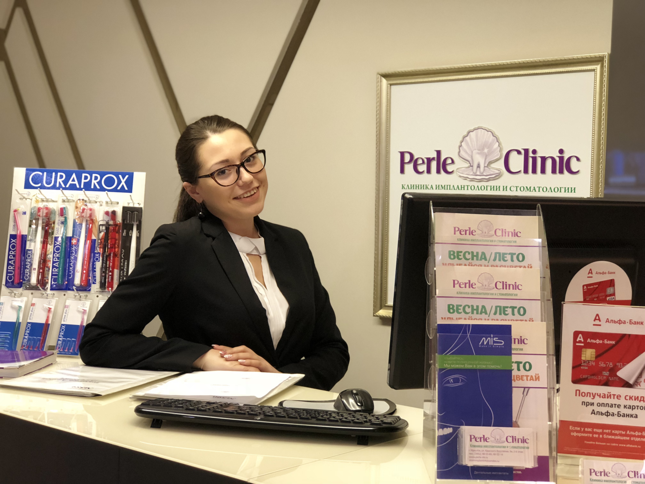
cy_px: 242
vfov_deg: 25.7
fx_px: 1062
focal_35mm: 57
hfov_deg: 33.8
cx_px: 322
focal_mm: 6.6
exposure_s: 1/50
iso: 320
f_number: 2.8
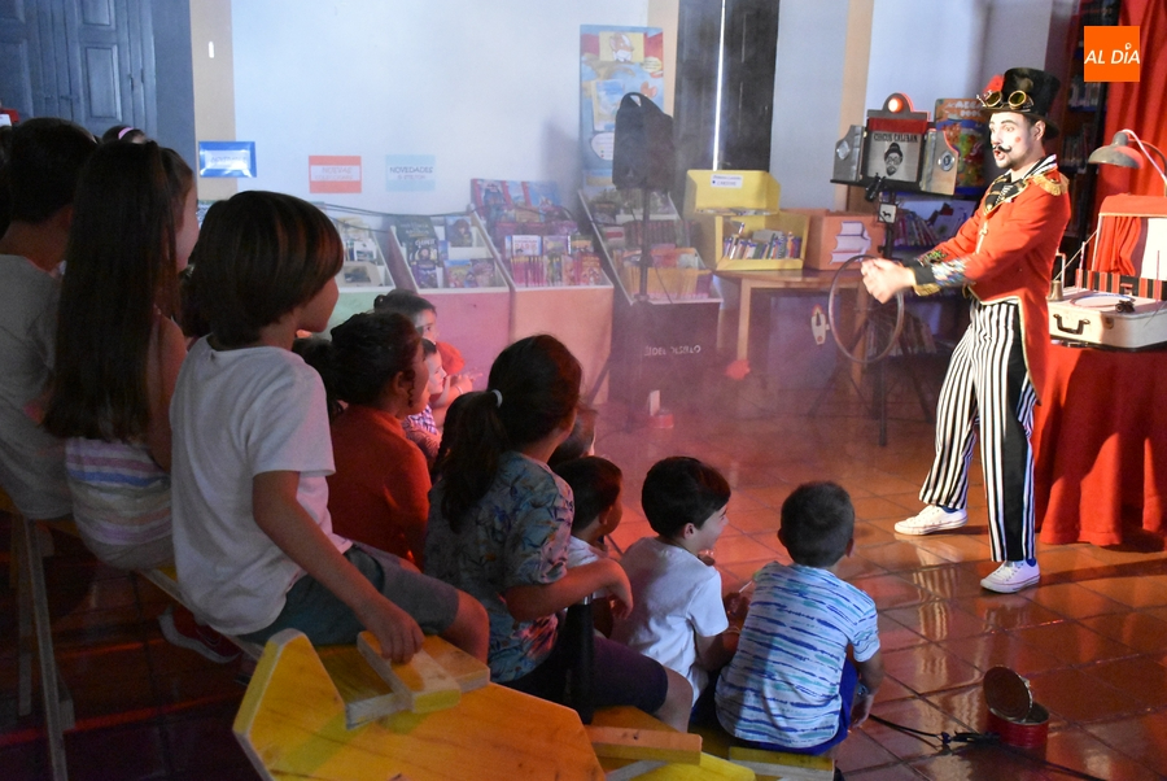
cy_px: 390
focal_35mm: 36
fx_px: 1168
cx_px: 584
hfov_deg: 53.1
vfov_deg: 37.0
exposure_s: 1/125
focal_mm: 24
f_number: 3.8
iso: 11400
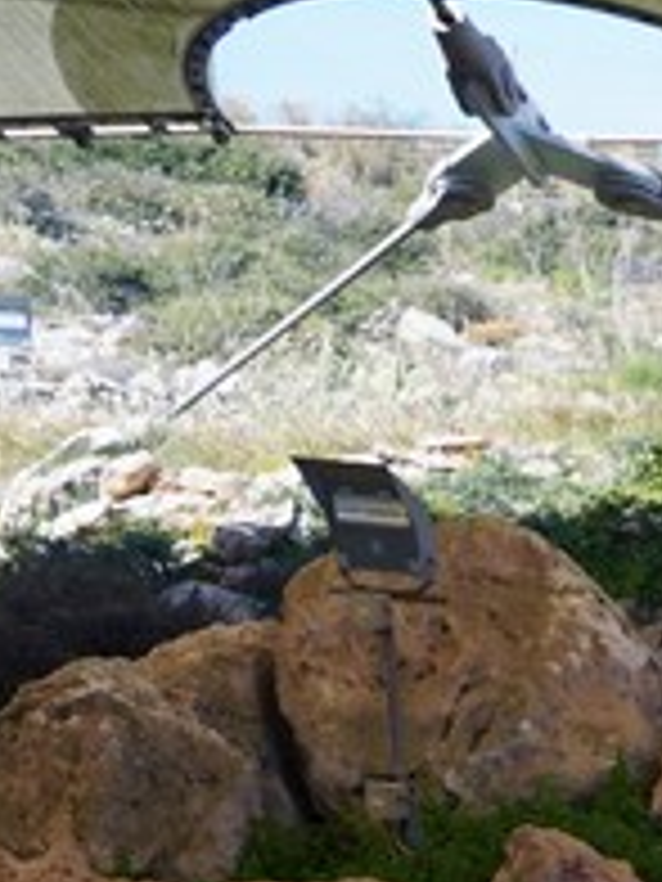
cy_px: 1350
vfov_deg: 11.5
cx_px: 2680
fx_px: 4207
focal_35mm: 165
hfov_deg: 6.9
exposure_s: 1/160
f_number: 6.3
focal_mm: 28
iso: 100
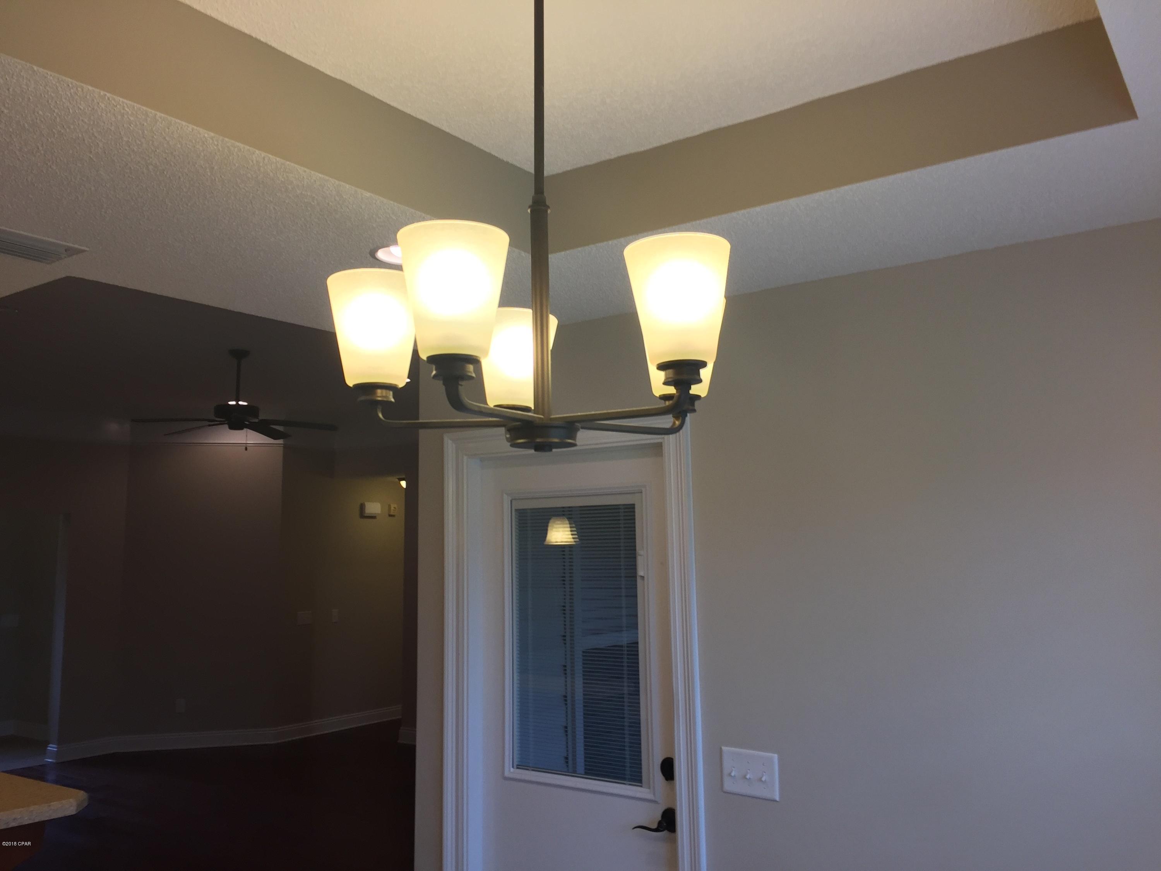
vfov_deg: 48.2
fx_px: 973
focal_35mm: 29
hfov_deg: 61.7
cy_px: 436
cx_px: 580
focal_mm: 4.15
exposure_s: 1/60
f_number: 2.2
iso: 40
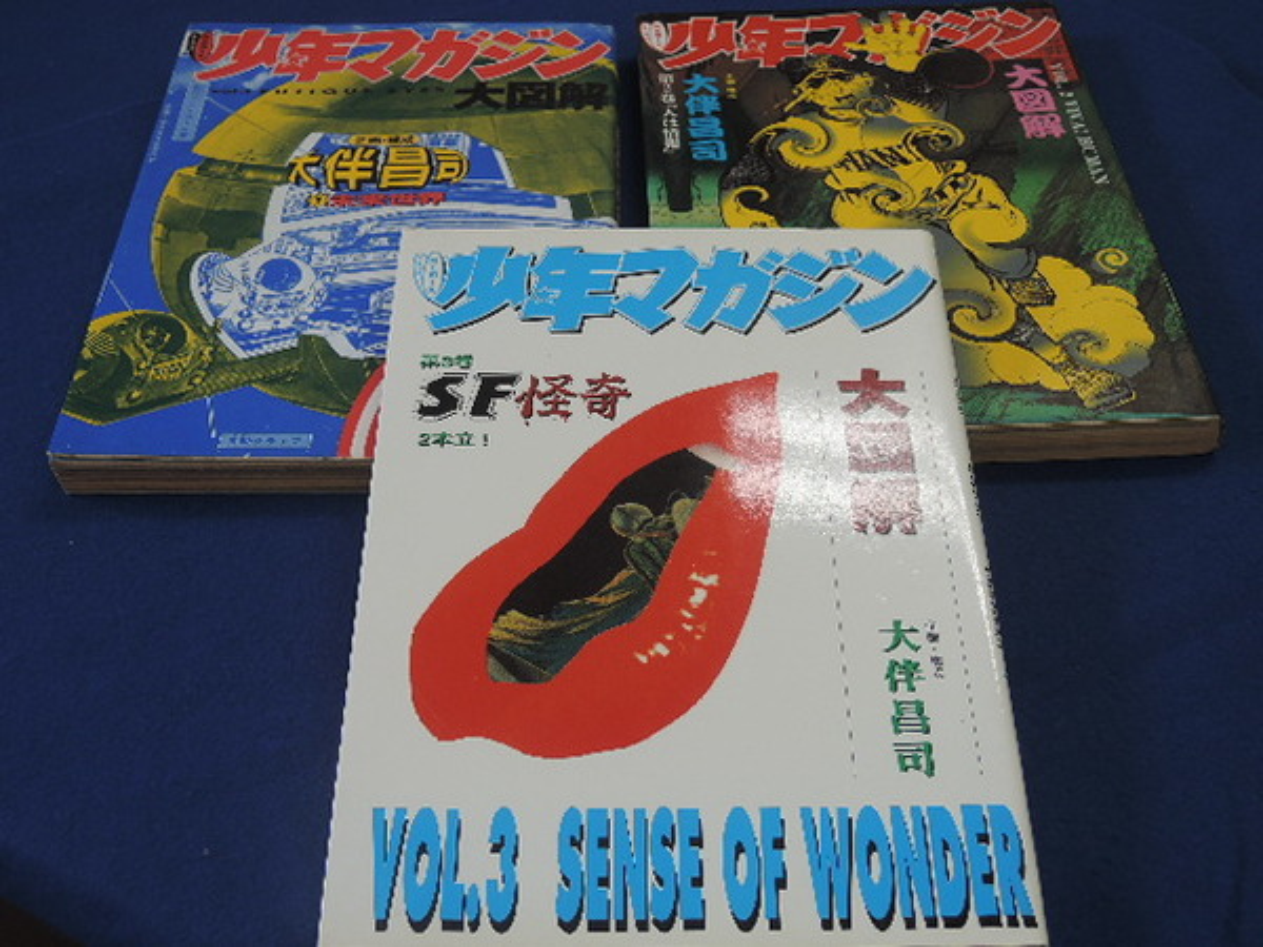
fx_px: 1642
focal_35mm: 45
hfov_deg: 42.1
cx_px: 632
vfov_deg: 32.2
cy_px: 474
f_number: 3.7
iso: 80
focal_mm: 9.6
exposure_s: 1/50
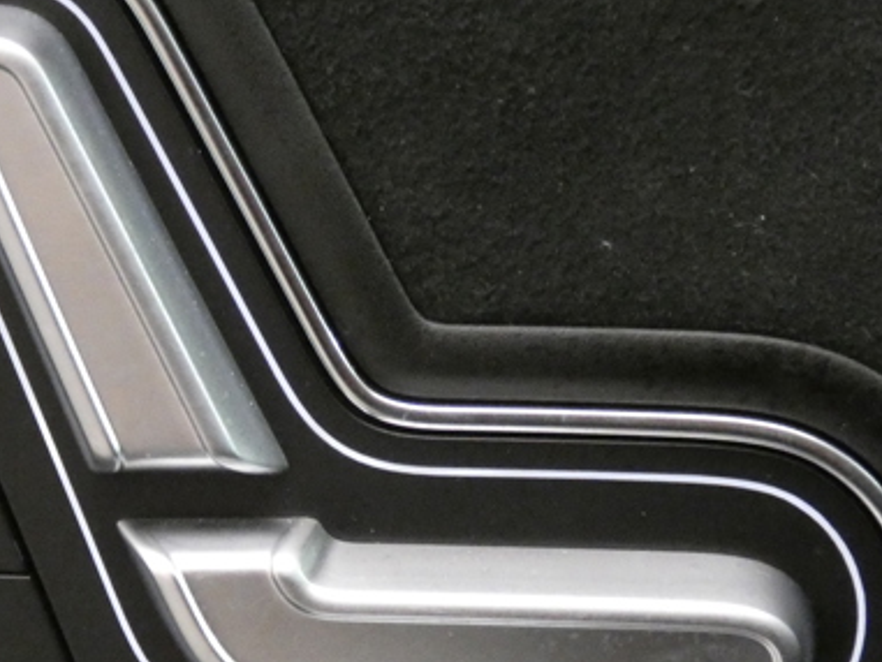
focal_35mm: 86
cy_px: 465
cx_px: 190
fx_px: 2192
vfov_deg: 17.1
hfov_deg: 22.5
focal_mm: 7.3
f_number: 3.6
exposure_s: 1/15
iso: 1600
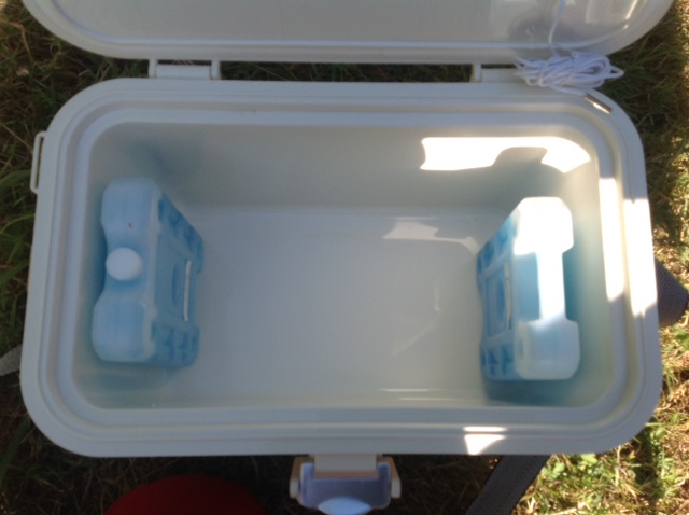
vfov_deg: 40.6
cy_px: 258
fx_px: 696
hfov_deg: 52.7
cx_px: 344
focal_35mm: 35
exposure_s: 1/560
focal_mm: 4.28
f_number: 2.4
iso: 50
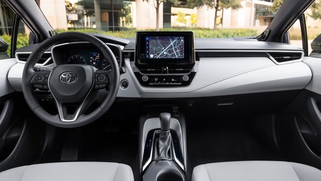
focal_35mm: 26
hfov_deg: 71.9
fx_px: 221
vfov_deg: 44.3
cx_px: 160
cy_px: 81
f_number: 5
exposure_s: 1/5
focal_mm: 24
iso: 100
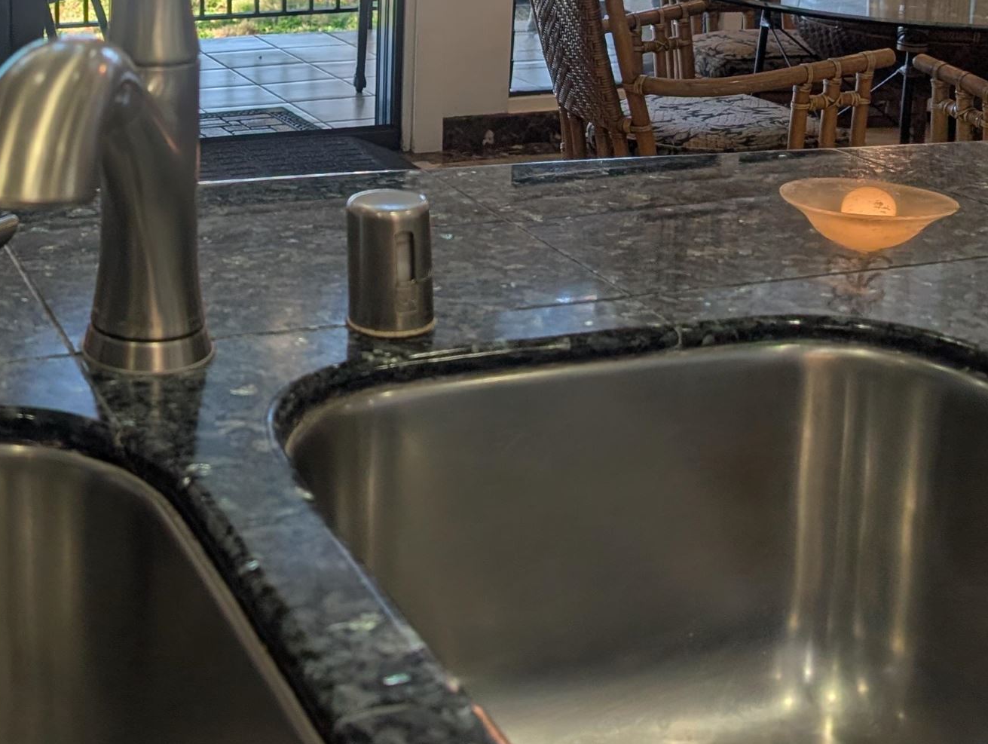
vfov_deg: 25.1
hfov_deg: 33.0
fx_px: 1601
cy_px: 35
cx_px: 153
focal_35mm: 56
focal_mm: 6.9
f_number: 1.68
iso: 20
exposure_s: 1/231
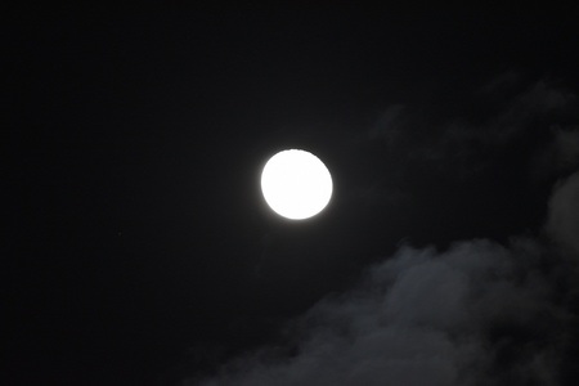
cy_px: 193
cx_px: 290
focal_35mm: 450
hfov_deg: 4.6
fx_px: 7237
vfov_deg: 3.1
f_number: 5.6
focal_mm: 300
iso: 1600
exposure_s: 1/25
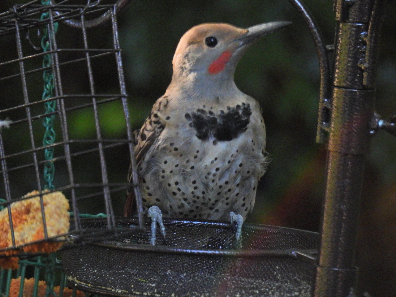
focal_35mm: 1100
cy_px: 148
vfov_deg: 1.4
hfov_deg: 1.8
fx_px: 12584
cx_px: 198
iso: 1250
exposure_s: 1/125
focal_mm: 196
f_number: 5.6
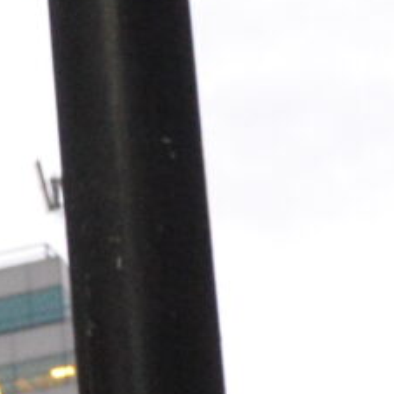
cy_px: 571
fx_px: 3837
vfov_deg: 5.8
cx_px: -676
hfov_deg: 5.6
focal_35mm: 298
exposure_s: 1/180
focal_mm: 31
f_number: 4.8
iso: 6400
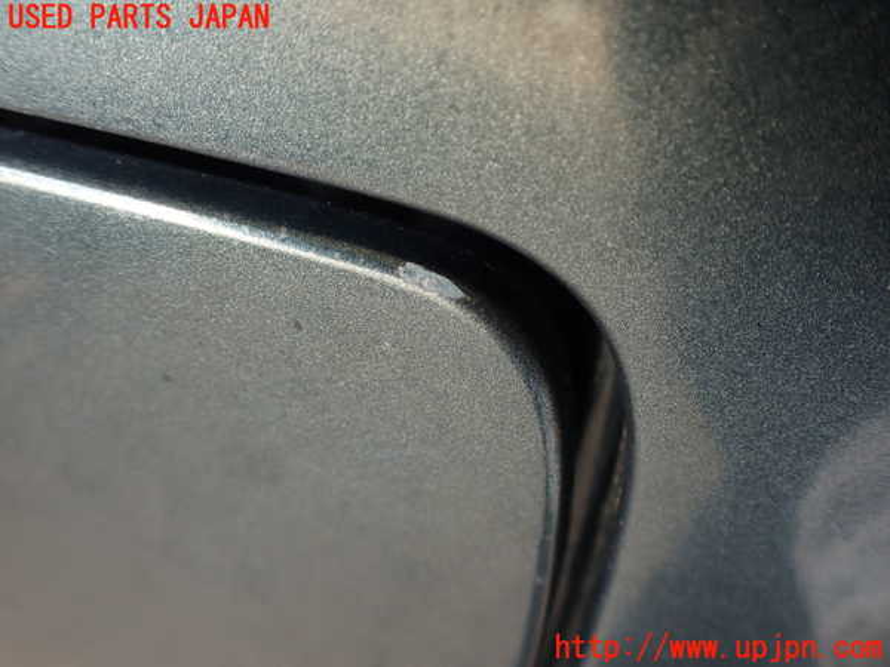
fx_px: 823
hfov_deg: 56.8
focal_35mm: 32
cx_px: 445
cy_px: 334
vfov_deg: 44.2
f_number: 2.4
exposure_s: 1/60
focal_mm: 5.79
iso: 125
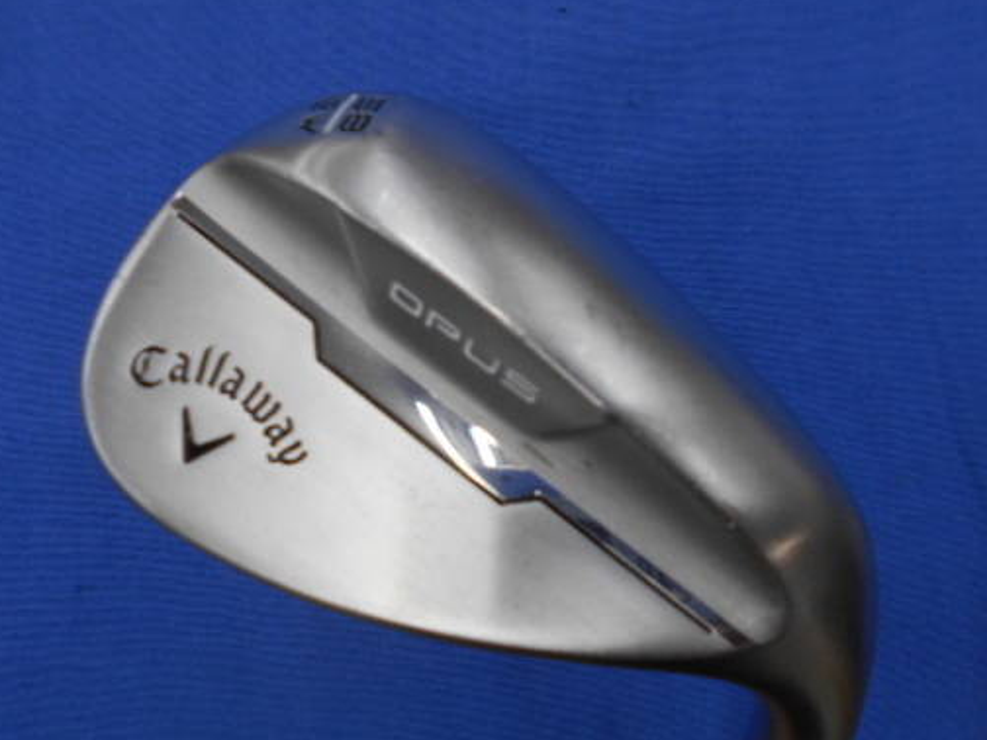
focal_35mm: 33
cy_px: 429
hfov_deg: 55.4
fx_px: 941
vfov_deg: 42.8
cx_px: 488
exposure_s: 1/40
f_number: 3.2
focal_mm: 4.6
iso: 80
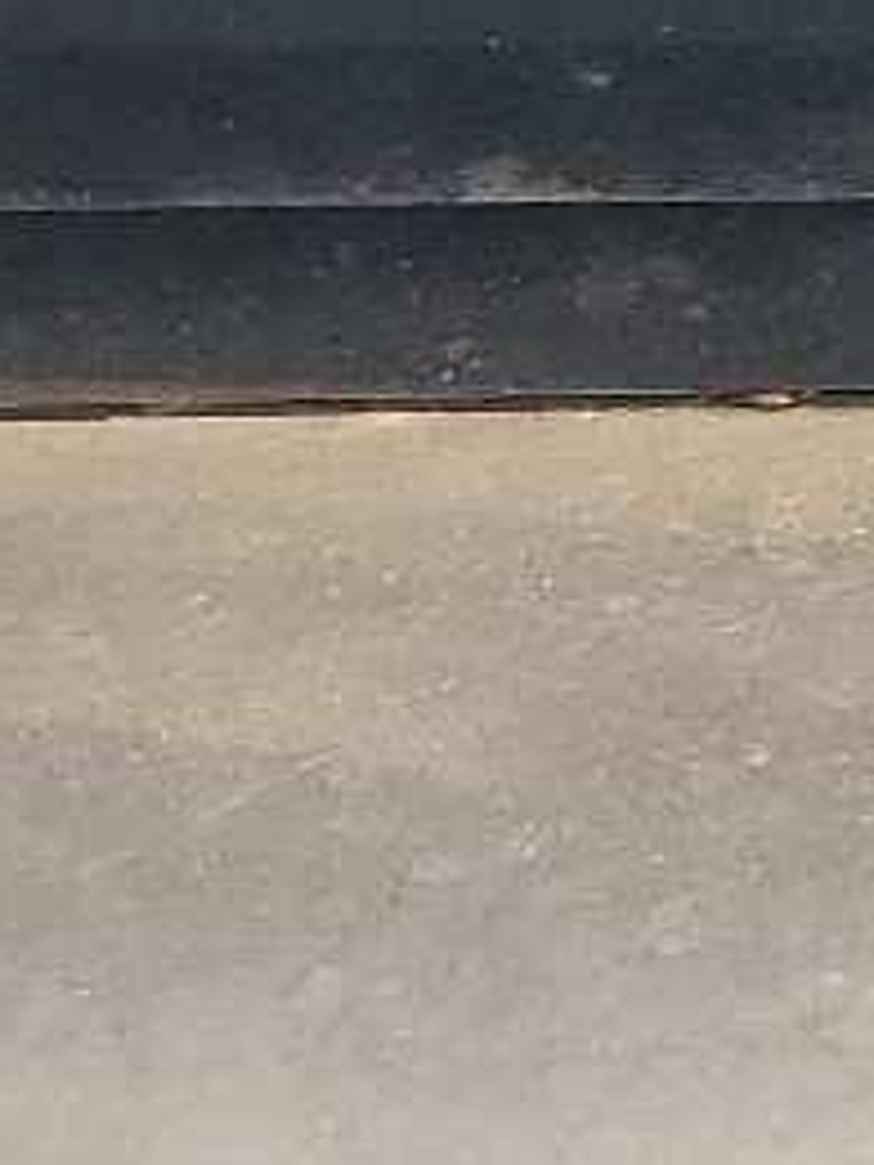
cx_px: 2564
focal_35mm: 160
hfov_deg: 8.0
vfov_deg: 12.3
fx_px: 5386
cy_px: 457
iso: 50
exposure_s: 1/588
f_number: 1.5
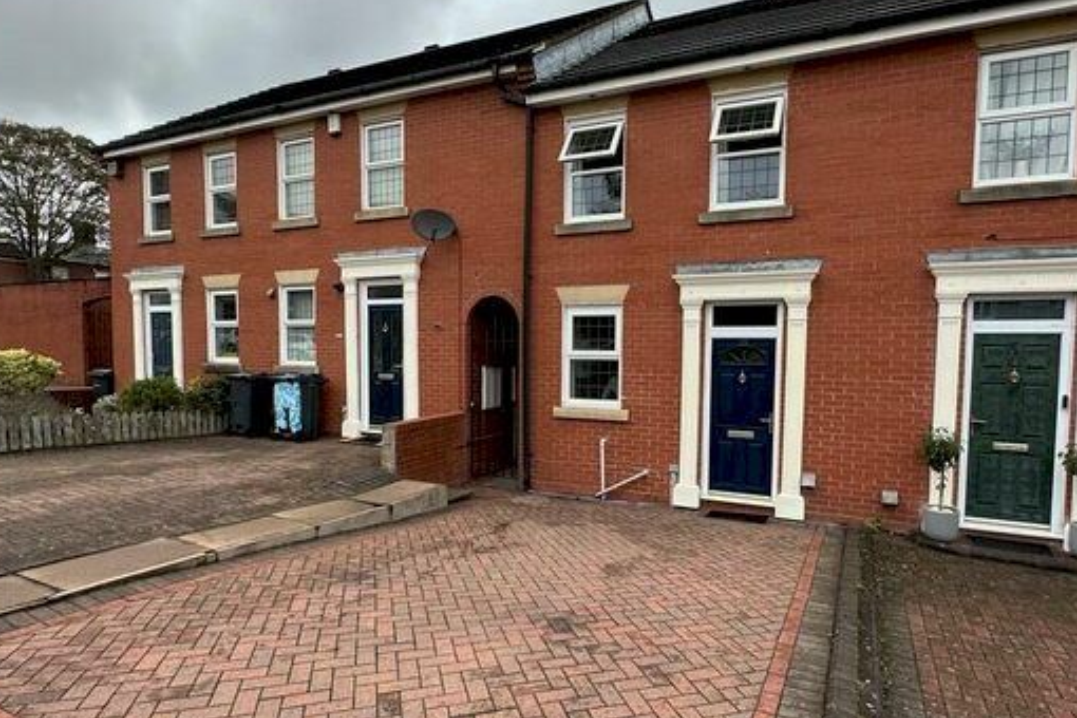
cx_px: 606
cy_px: 390
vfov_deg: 61.8
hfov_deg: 83.6
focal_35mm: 20
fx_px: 598
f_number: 2.2
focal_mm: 2.22
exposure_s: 1/102
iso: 40
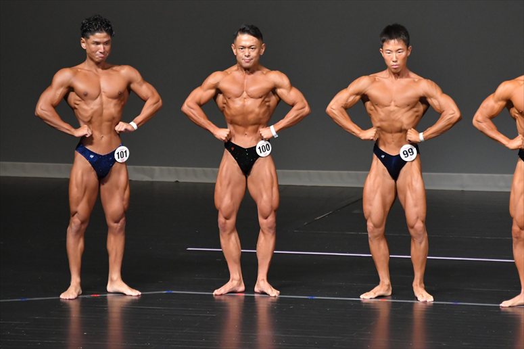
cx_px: 262
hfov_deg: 6.0
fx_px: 5019
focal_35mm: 345
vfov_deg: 4.0
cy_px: 174
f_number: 5.6
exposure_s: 1/400
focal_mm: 230
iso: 5000
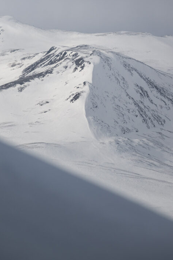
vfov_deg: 2.5
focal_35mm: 812
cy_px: 79
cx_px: 69
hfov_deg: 1.7
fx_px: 5850
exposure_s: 1/2000
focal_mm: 560
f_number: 5
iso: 100
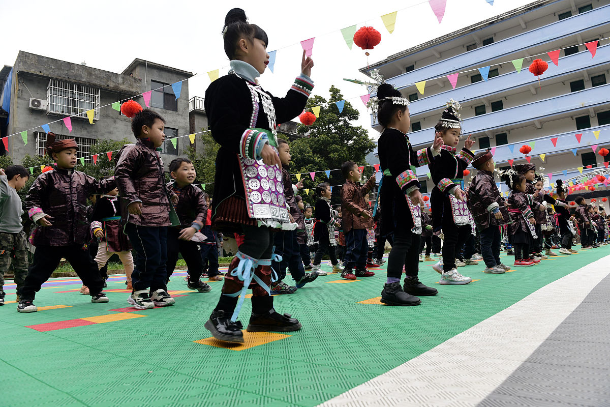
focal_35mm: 24
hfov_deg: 73.7
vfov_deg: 53.1
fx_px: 407
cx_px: 305
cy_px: 204
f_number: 5.6
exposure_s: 1/200
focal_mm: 24
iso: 400
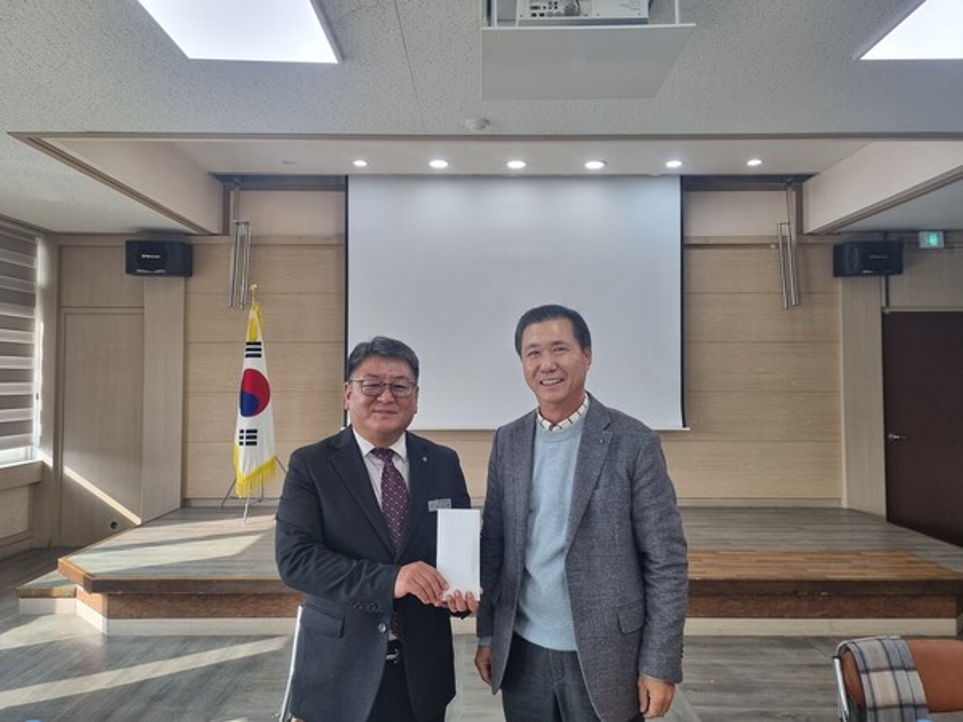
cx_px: 482
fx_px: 723
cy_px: 361
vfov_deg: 53.1
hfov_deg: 67.3
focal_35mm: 26
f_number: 1.8
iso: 50
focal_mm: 5.4
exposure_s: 1/138
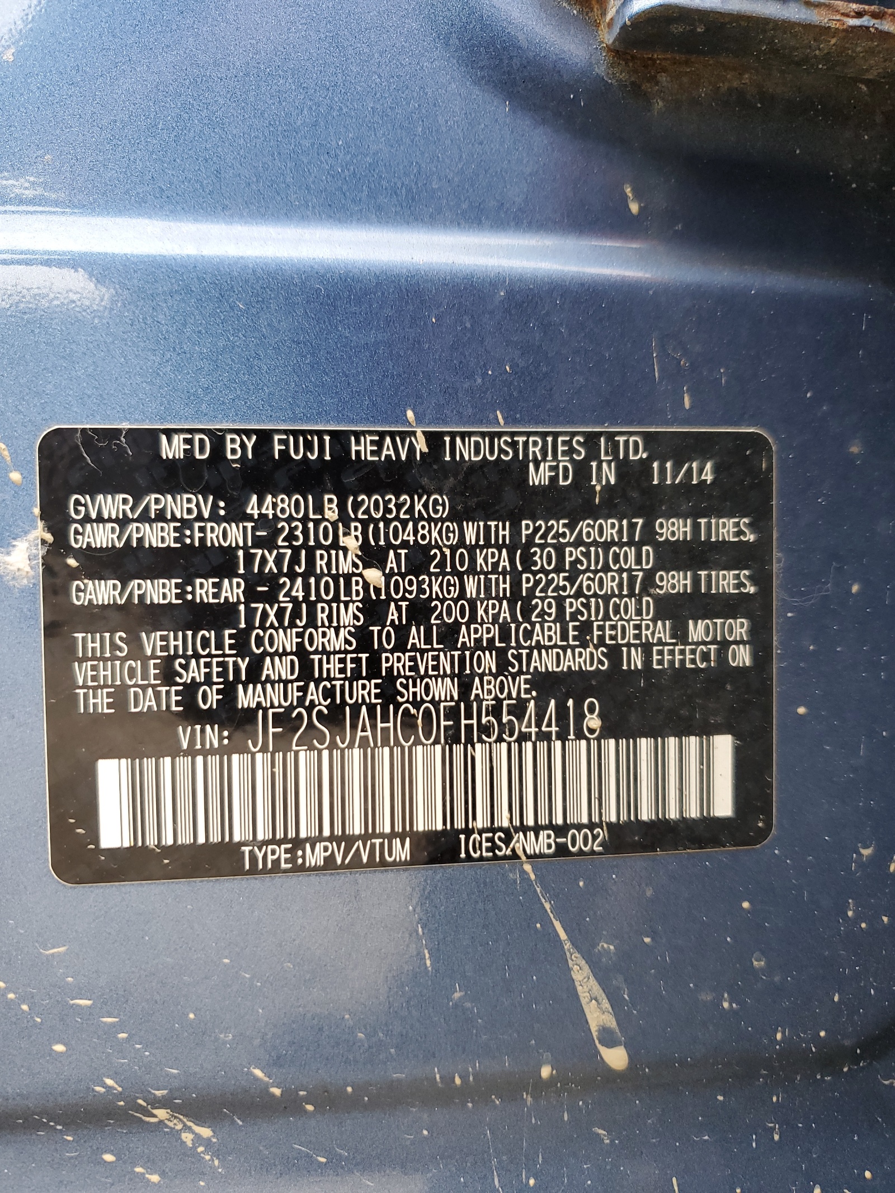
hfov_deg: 53.1
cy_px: 596
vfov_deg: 67.3
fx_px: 896
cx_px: 448
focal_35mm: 26
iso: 58
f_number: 1.5
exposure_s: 1/120
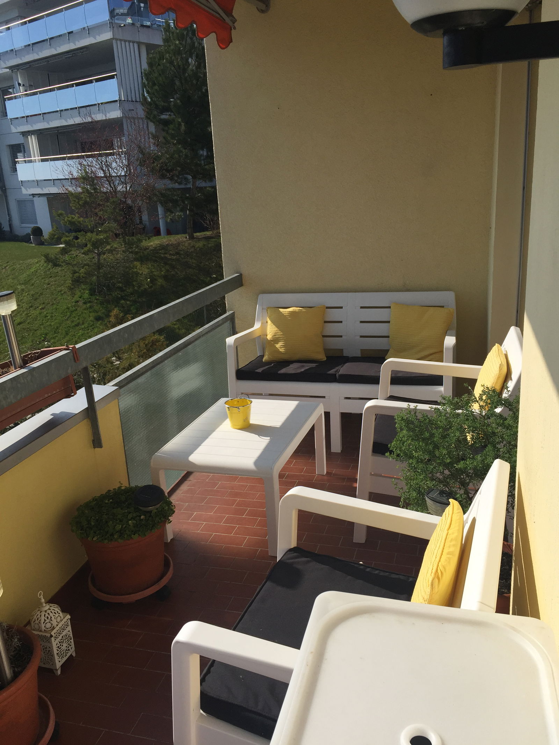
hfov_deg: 48.2
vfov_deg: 61.7
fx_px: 624
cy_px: 372
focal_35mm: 29
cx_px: 280
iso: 32
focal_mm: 4.15
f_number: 2.2
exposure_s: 1/2639
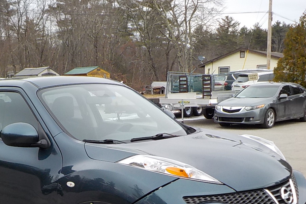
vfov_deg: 24.1
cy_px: 173
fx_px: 467
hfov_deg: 36.0
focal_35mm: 55
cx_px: 114
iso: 125
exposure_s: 1/200
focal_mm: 4.1
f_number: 3.3
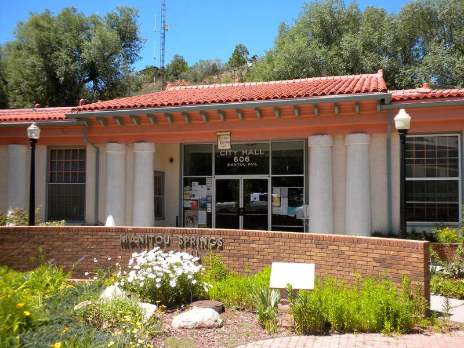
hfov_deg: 50.1
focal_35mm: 37
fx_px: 496
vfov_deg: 38.7
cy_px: 174
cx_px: 232
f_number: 3.5
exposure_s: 1/373
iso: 64
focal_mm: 6.6
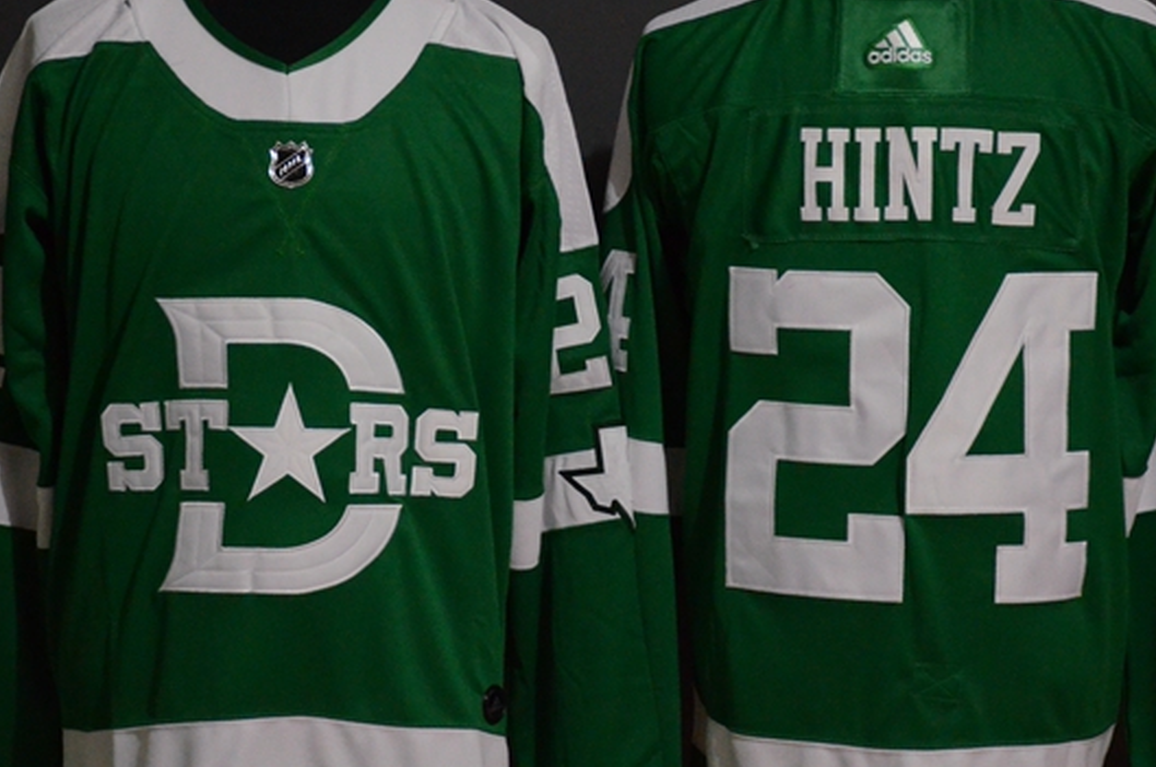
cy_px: 374
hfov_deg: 15.1
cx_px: 577
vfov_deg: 10.1
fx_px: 4360
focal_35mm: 136
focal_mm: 60
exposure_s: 1/50
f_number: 5
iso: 4000
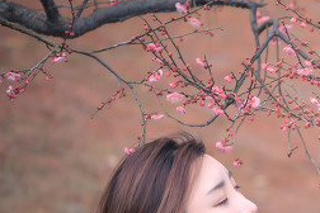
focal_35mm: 267
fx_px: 2373
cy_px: 196
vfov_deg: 5.1
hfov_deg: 7.7
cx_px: 362
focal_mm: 105
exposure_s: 1/125
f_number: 2.8
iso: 100
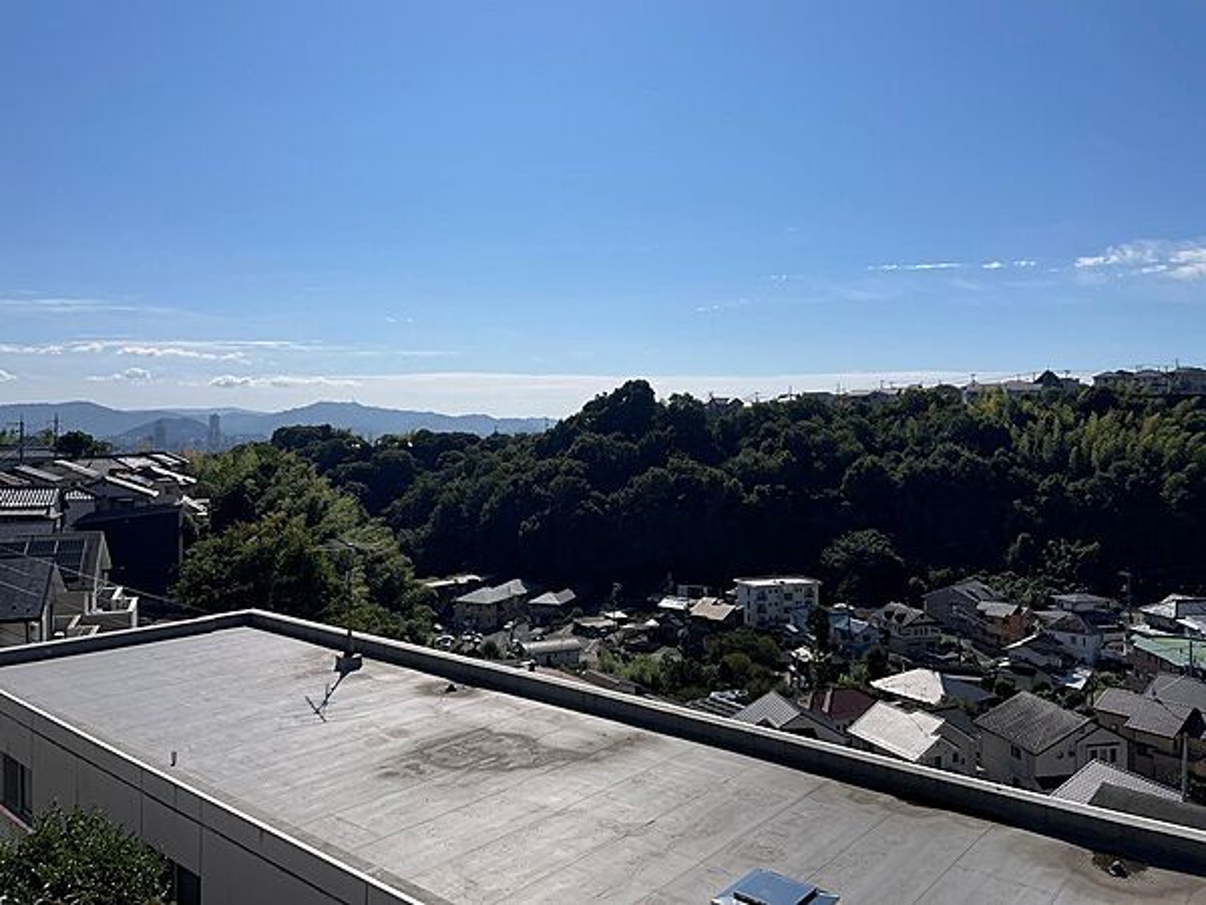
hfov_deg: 67.3
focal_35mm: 26
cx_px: 603
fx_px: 906
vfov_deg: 53.1
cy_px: 452
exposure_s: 1/11905
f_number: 1.6
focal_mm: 4.2
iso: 50
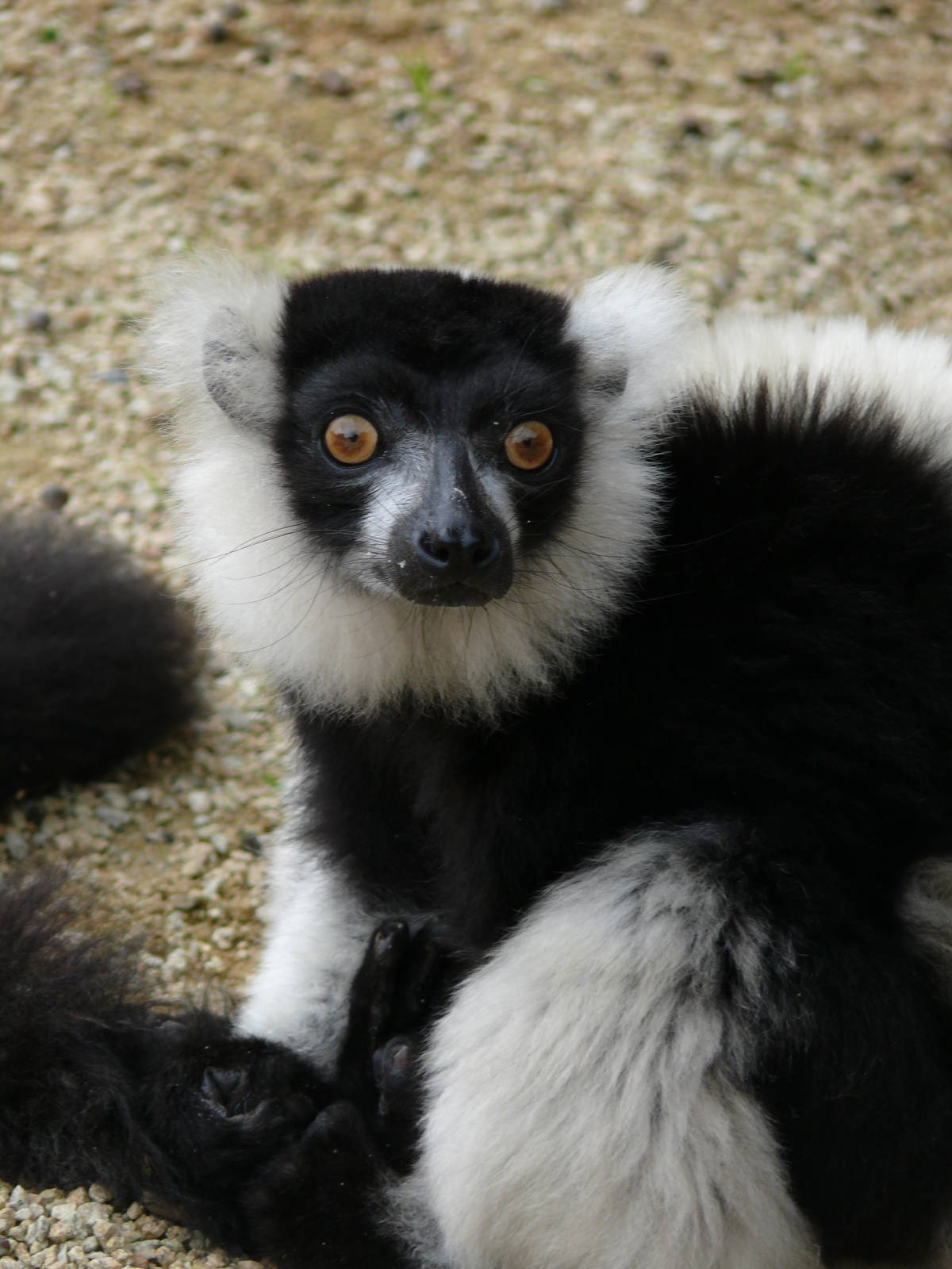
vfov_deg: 4.7
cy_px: 634
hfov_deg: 3.5
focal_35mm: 420
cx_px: 476
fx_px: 15401
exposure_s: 1/250
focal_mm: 88.8
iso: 100
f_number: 4.5
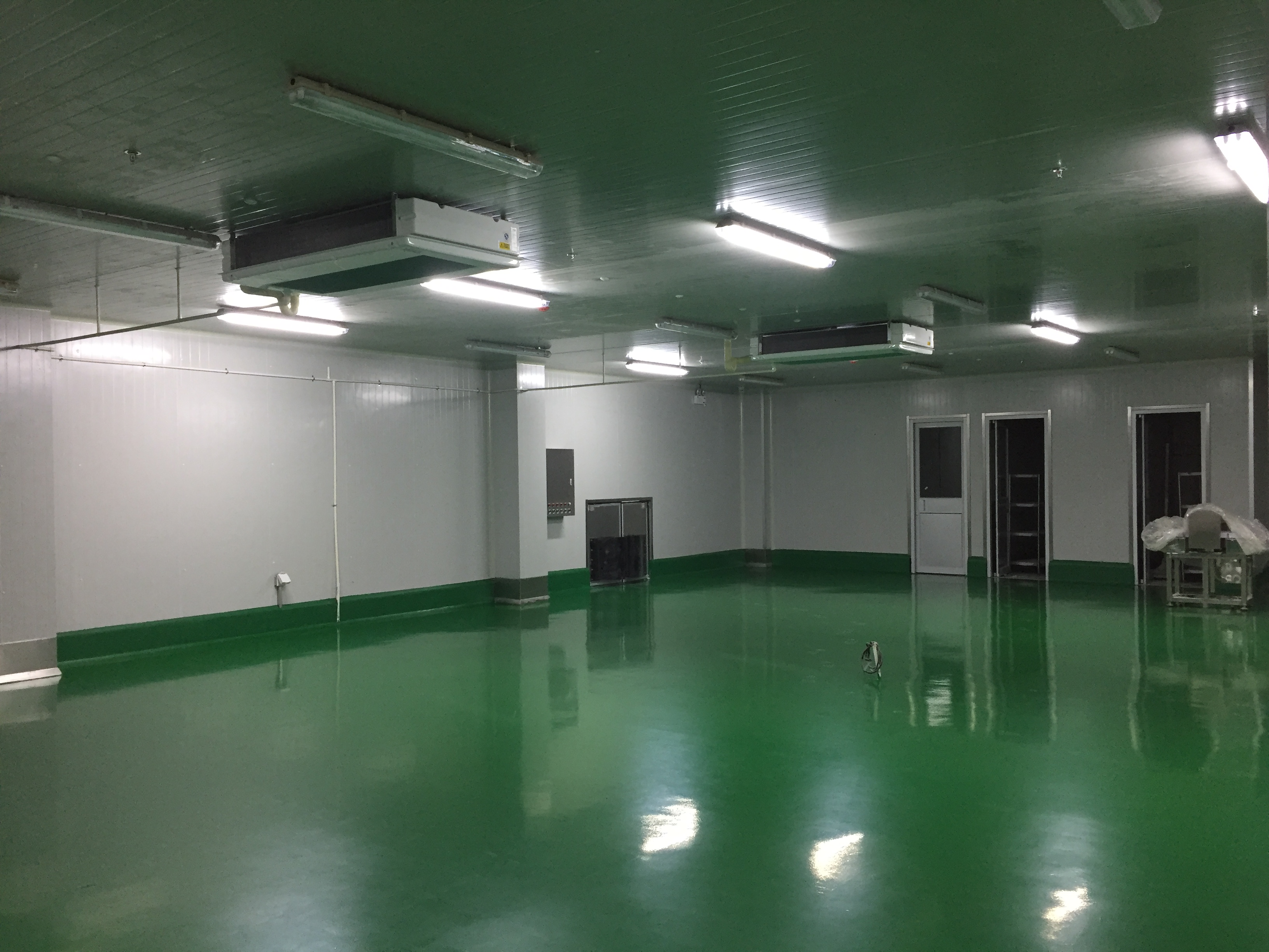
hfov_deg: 61.7
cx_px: 634
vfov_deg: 48.2
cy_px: 476
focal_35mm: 29
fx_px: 1063
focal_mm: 4.15
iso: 160
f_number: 2.2
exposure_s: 1/33
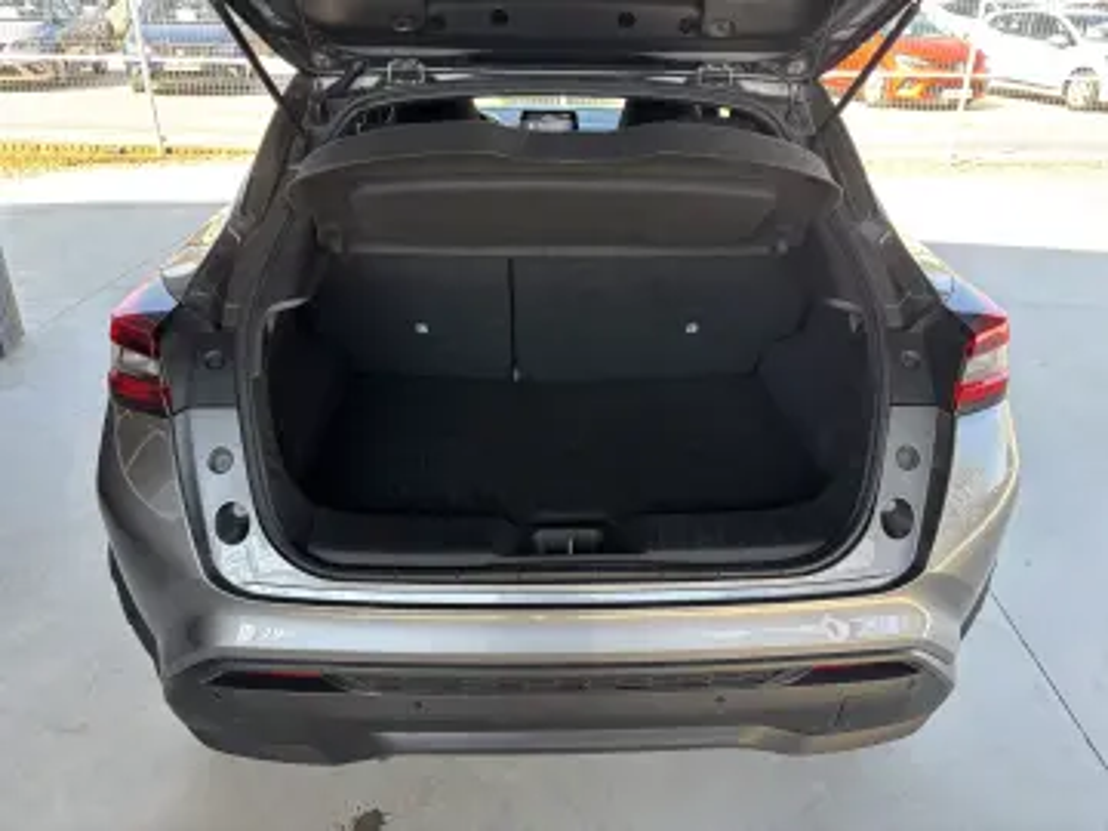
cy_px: 416
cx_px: 554
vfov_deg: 53.1
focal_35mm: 26
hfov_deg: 67.3
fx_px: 832
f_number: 1.6
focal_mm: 5.96
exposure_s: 1/121
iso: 50
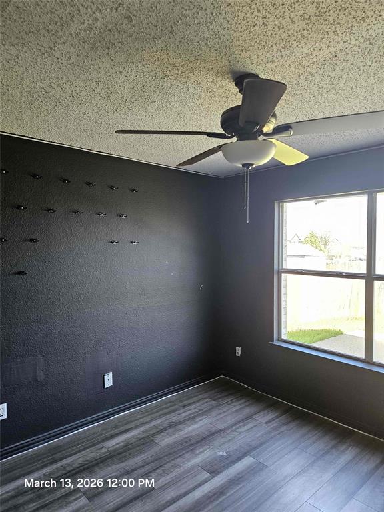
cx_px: 192
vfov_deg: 73.9
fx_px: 340
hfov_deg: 58.9
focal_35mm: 23
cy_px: 256
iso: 320
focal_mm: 5.4
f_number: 1.8
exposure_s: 1/170
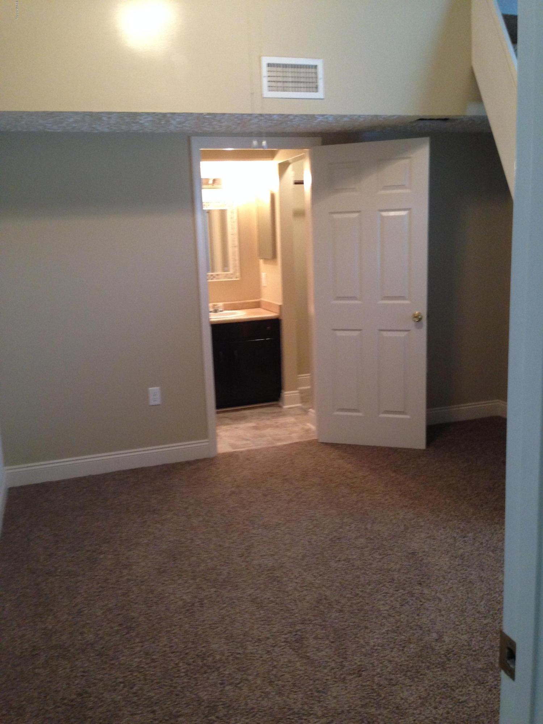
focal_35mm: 33
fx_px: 690
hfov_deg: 42.9
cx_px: 272
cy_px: 362
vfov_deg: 55.4
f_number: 2.4
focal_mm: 4.12
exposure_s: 1/20
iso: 200
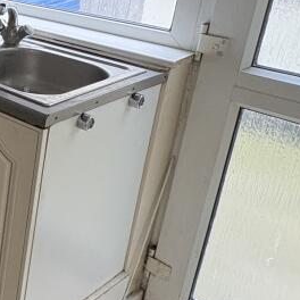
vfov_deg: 33.2
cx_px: -222
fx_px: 471
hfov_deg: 22.7
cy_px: 22
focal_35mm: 48
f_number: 2.2
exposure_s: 1/98
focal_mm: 2.22
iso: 250
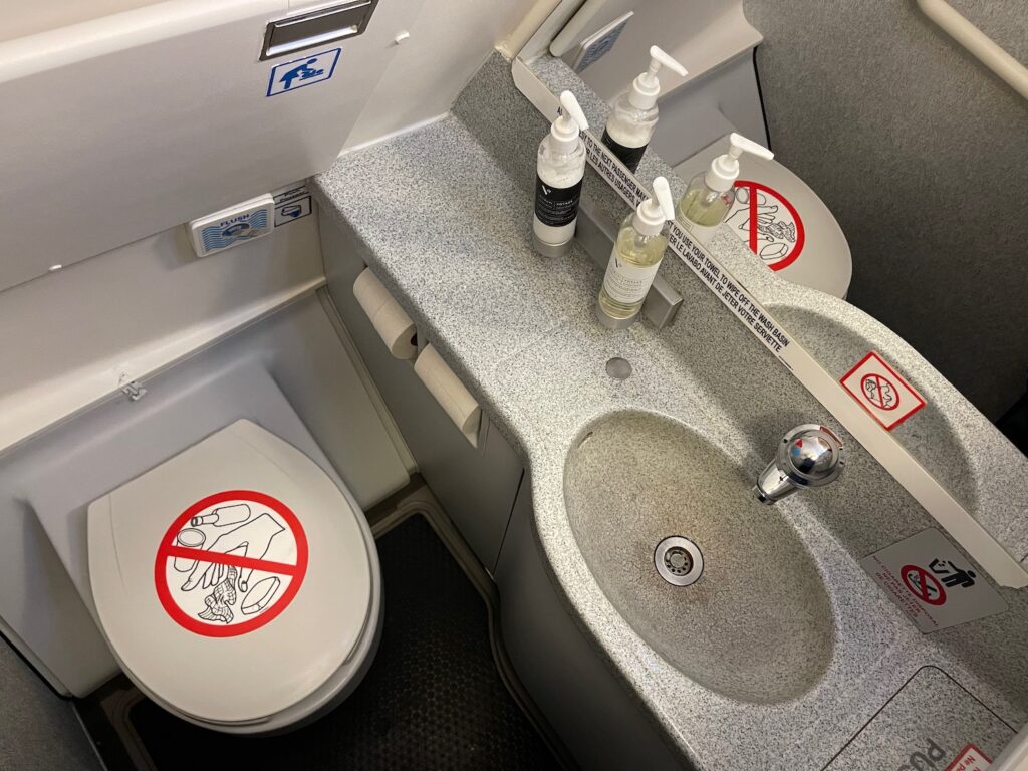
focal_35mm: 26
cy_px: 386
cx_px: 514
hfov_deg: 67.3
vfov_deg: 53.1
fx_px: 772
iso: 500
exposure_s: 1/50
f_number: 1.6
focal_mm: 5.1
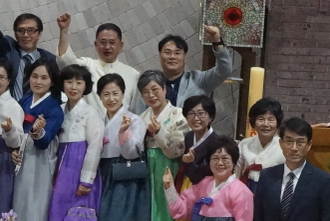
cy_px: 74
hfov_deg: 9.9
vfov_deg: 6.7
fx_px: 1871
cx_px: -53
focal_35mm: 204
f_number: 8
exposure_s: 1/125
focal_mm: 44
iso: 6400
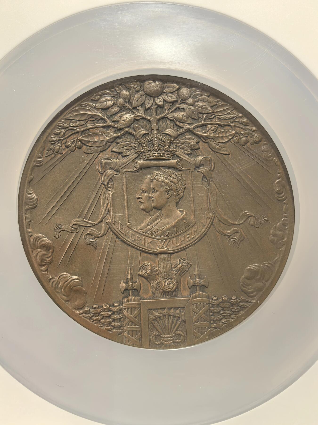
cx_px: 159
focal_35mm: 54
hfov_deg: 27.0
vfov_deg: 35.5
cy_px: 212
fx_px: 661
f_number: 2
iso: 200
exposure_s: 1/50
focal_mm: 6.98
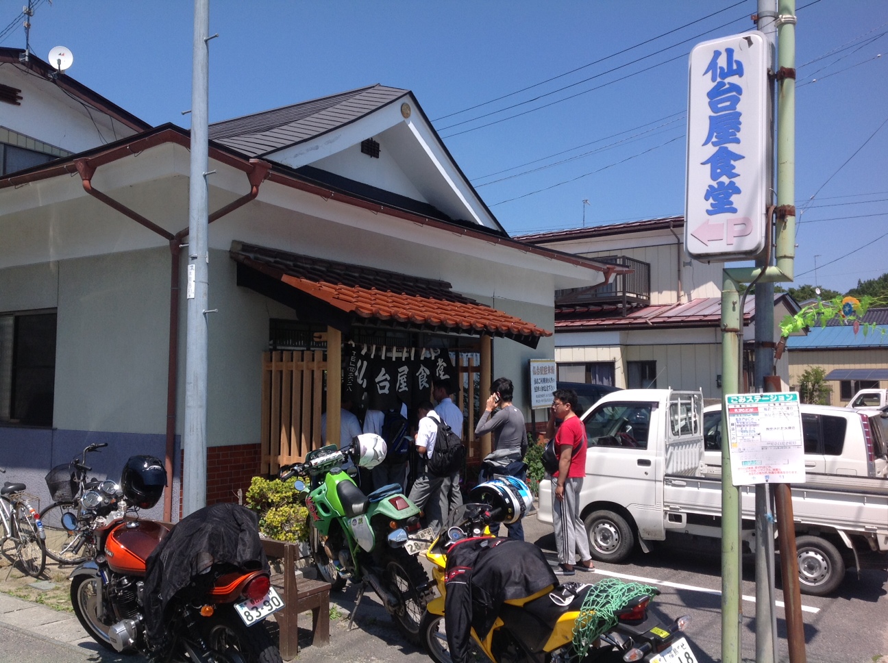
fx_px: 897
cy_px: 332
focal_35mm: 35
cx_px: 444
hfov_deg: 52.7
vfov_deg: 40.6
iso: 50
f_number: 2.4
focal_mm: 4.28
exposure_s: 1/1513
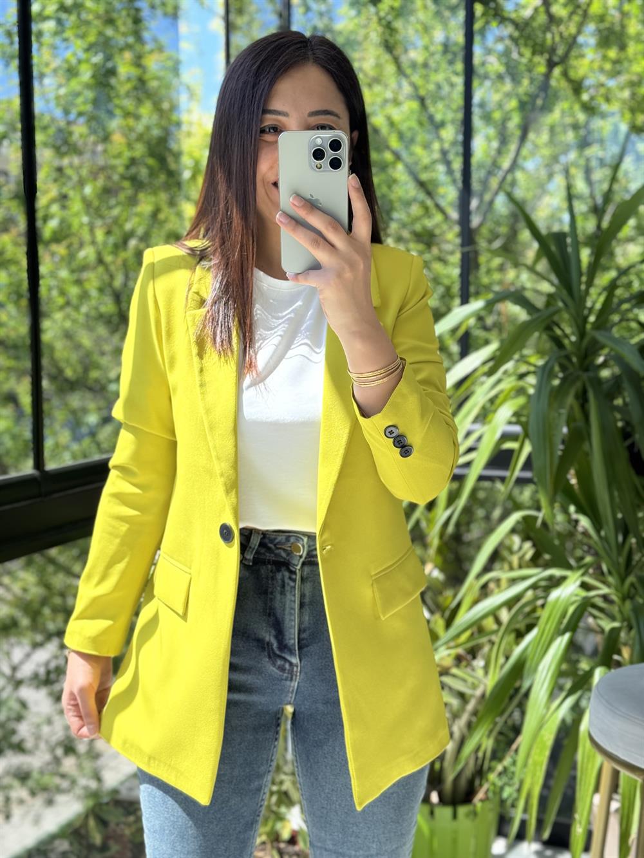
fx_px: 1190
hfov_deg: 30.3
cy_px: 429
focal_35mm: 48
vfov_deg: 39.7
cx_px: 322
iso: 64
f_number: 1.78
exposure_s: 1/425
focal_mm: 6.76
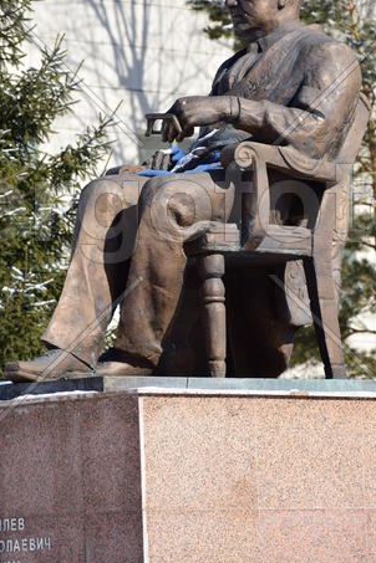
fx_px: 3159
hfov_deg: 6.8
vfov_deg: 10.2
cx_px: 207
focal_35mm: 202
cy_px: 211
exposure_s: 1/400
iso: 100
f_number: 5.6
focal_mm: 105
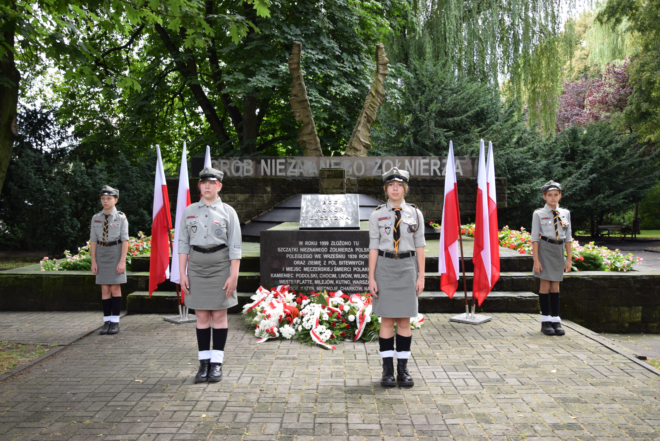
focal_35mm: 36
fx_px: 660
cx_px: 330
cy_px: 220
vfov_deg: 36.9
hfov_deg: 53.1
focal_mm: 24
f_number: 5
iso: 400
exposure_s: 1/100
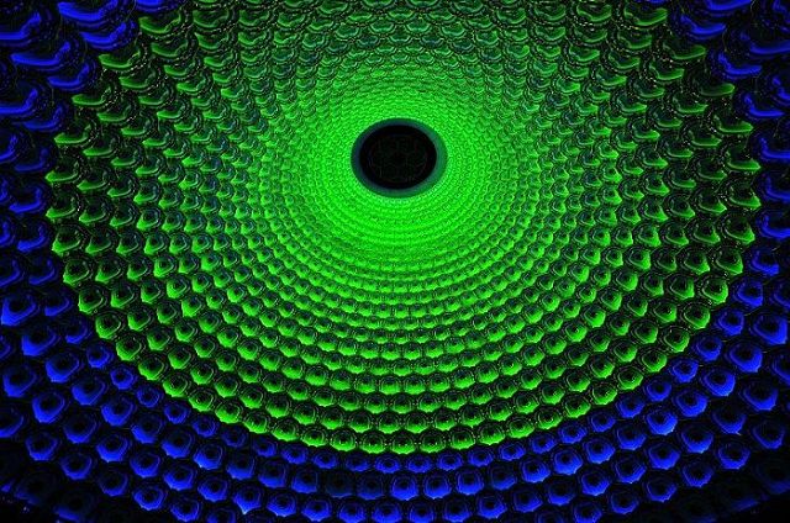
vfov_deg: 52.9
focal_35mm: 24
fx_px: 526
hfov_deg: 73.8
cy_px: 262
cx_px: 395
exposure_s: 1/13
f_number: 5.6
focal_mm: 16
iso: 200
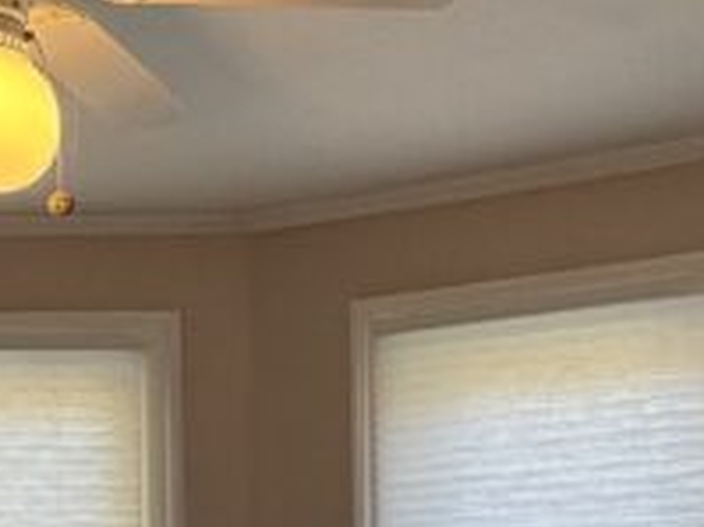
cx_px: 425
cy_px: 789
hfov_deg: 27.0
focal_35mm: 72
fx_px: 1463
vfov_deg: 18.2
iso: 80
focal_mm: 2.22
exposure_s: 1/120
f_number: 2.2
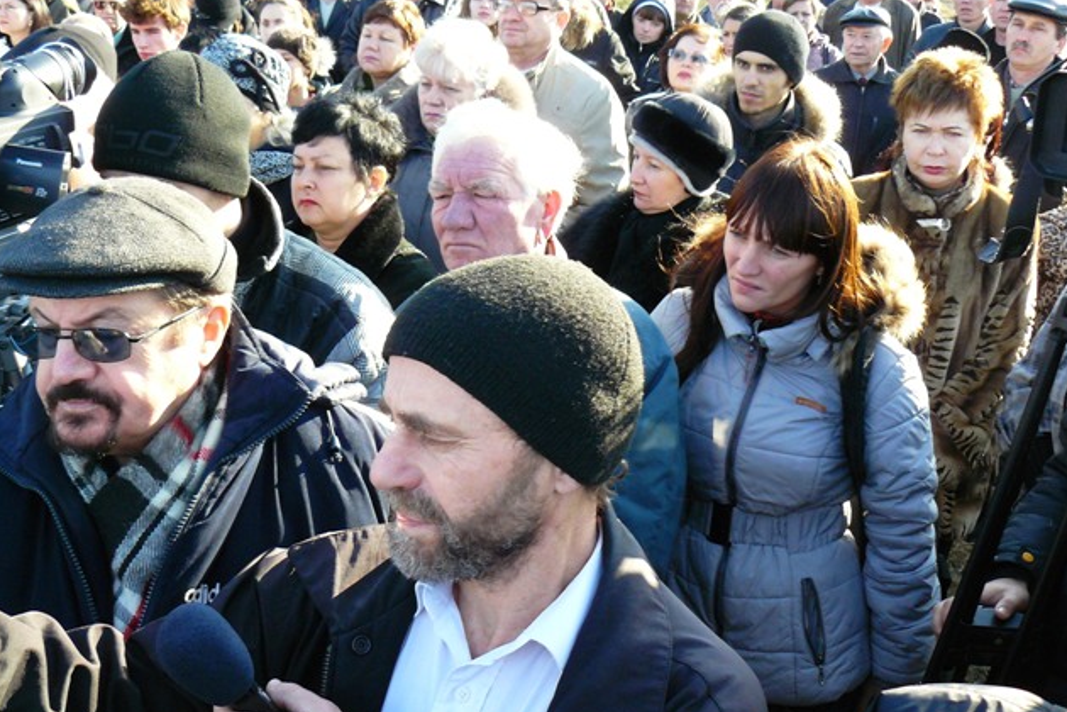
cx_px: 528
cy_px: 326
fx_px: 1126
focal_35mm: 38
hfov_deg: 50.7
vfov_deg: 35.0
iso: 200
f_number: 4
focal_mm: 6
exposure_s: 1/160
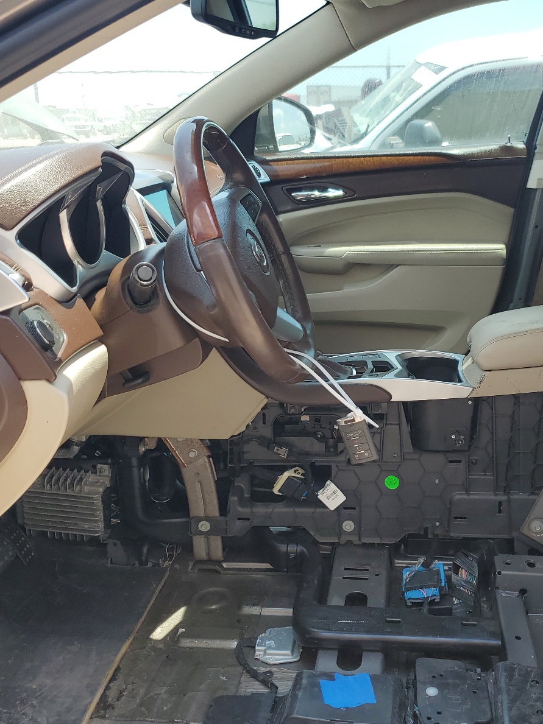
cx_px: 371
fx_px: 732
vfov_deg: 52.6
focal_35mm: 35
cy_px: 363
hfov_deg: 40.1
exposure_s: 1/625
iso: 50
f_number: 1.5
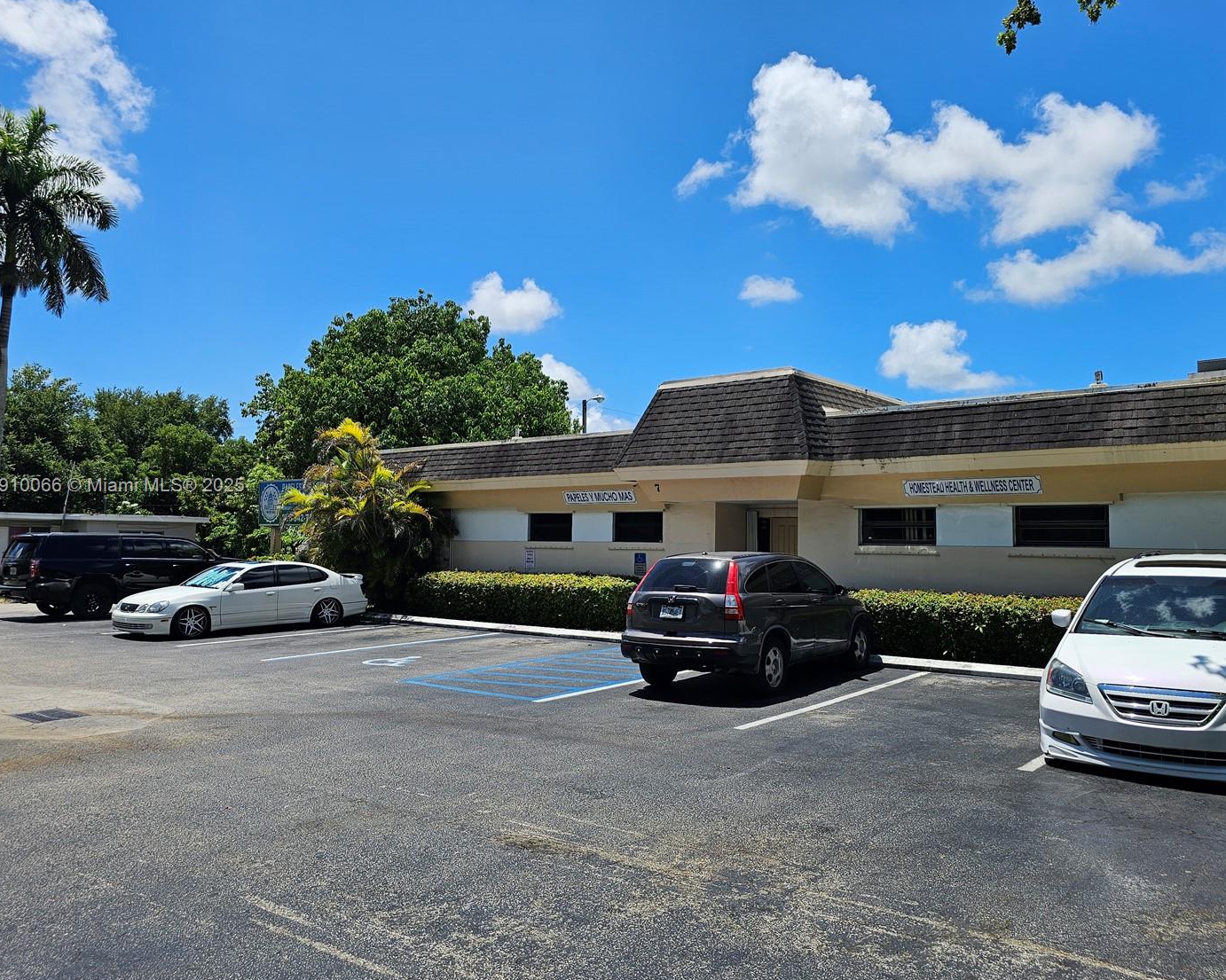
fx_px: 943
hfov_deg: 65.9
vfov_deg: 54.9
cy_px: 487
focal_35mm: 26
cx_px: 671
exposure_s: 1/1044
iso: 10
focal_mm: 6.3
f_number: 1.7
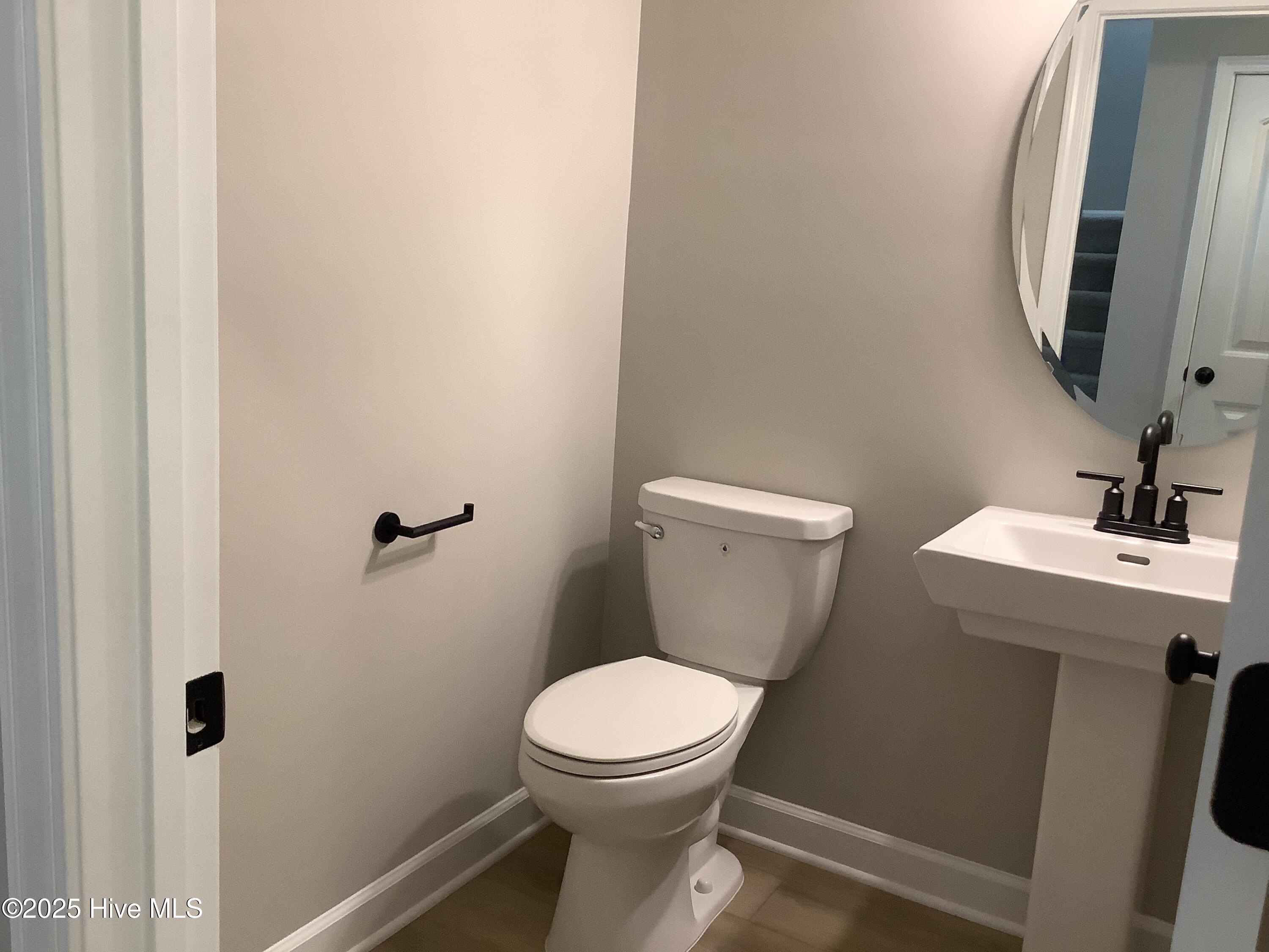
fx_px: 1136
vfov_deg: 45.4
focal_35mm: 31
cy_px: 476
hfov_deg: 58.4
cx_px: 634
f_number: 2.4
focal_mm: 3.3
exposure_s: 1/50
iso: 200
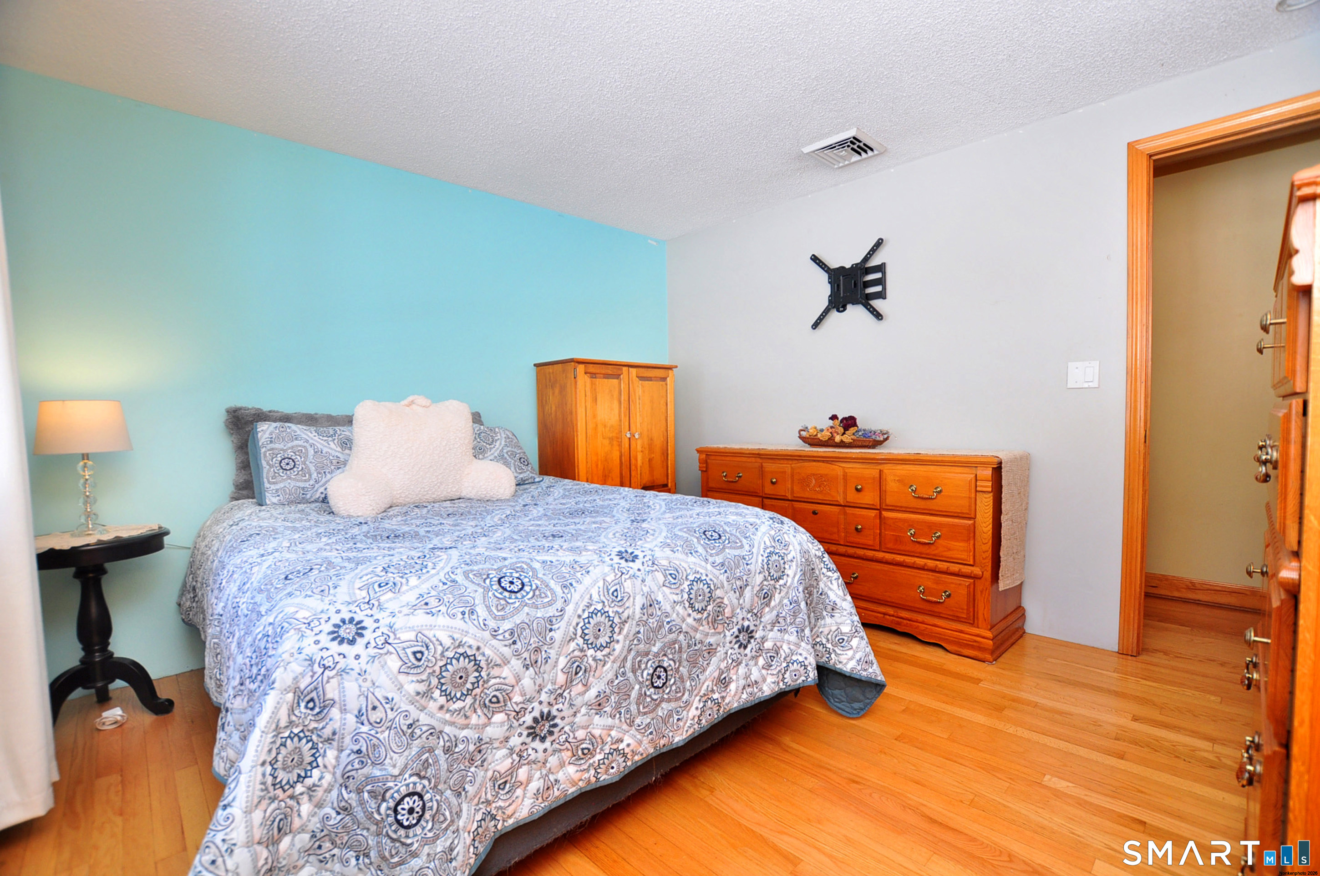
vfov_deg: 77.2
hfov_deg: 100.5
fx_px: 549
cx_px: 660
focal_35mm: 15
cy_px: 438
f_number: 4.5
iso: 320
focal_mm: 10
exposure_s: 1/100
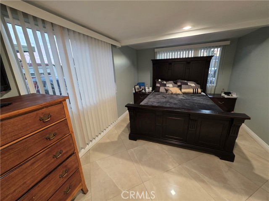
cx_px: 134
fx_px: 101
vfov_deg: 89.9
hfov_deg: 106.2
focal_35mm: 13
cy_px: 100
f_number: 1.9
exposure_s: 1/60
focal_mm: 2.2
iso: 400
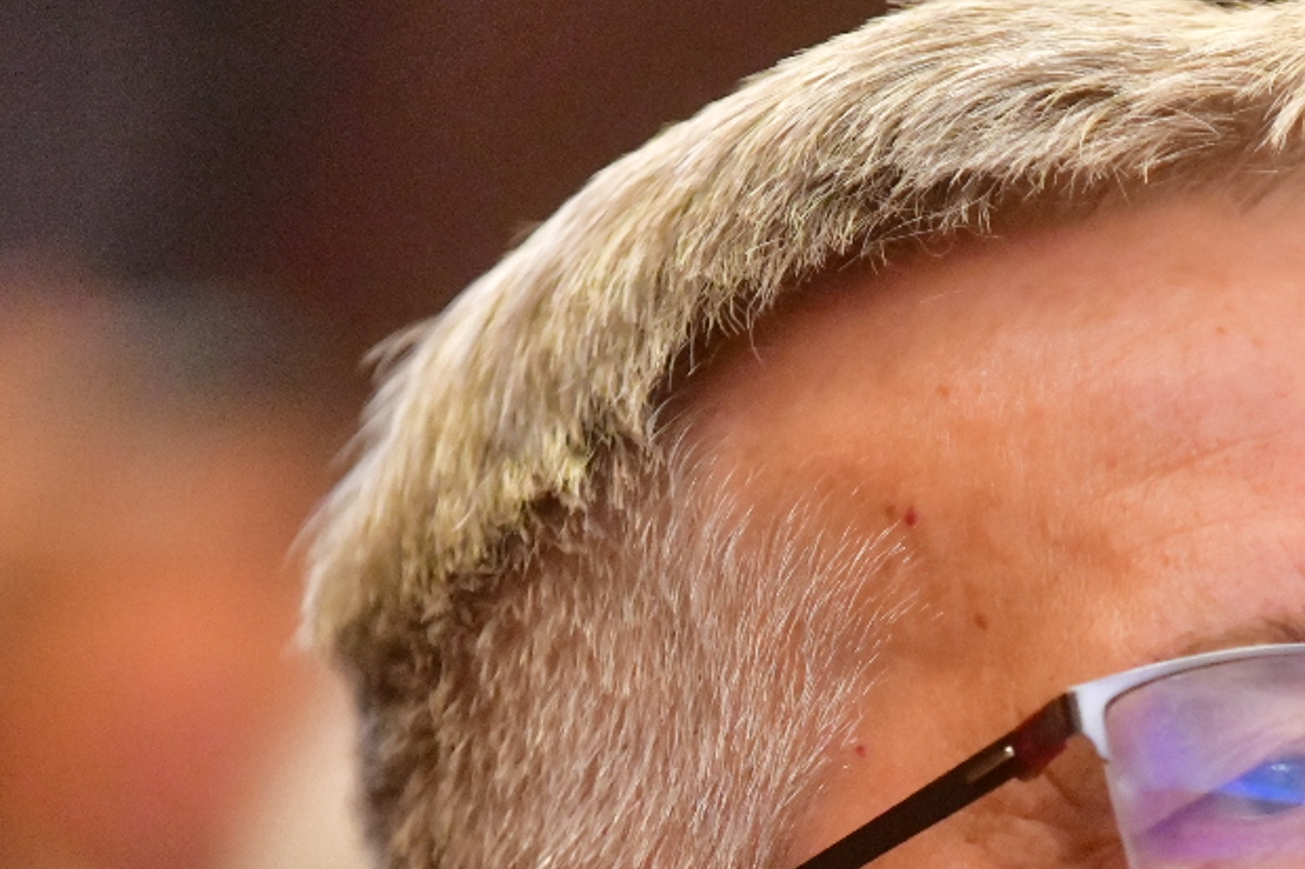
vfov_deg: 3.5
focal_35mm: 392
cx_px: 1324
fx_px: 14205
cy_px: 919
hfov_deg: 5.2
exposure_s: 1/160
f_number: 2.8
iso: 9000
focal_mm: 150
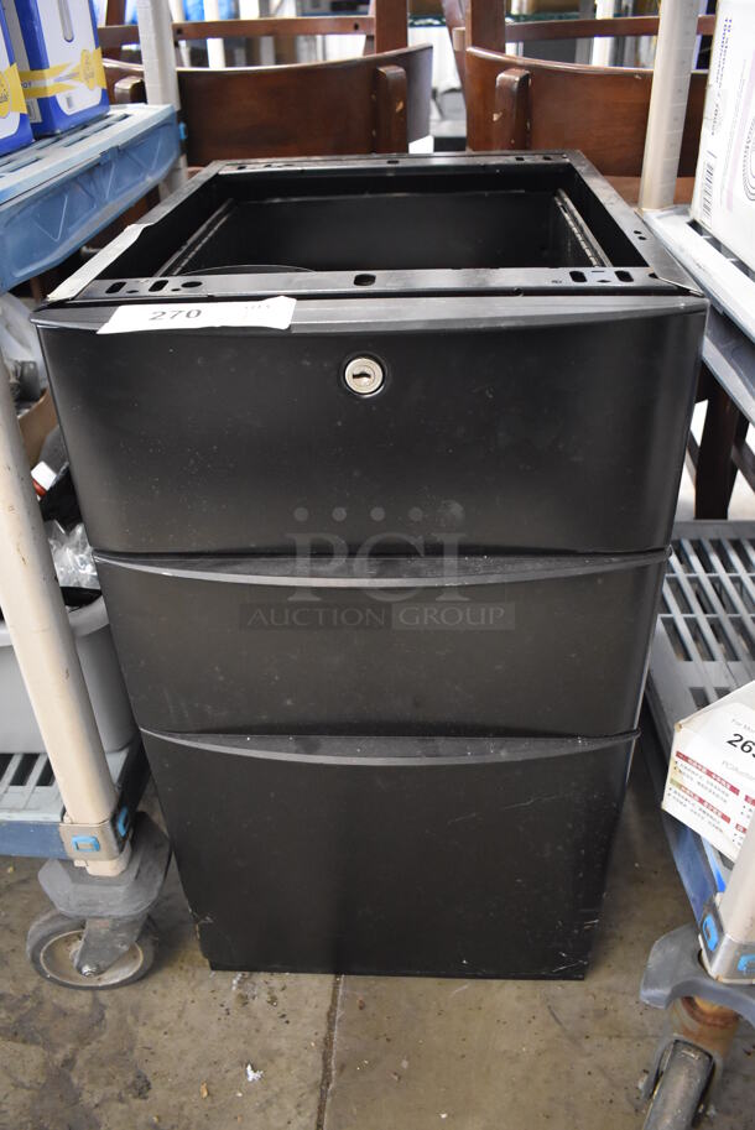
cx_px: 378
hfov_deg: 48.0
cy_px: 565
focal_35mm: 27
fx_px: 848
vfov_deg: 67.3
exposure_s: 1/20
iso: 3200
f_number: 3.5
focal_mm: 18
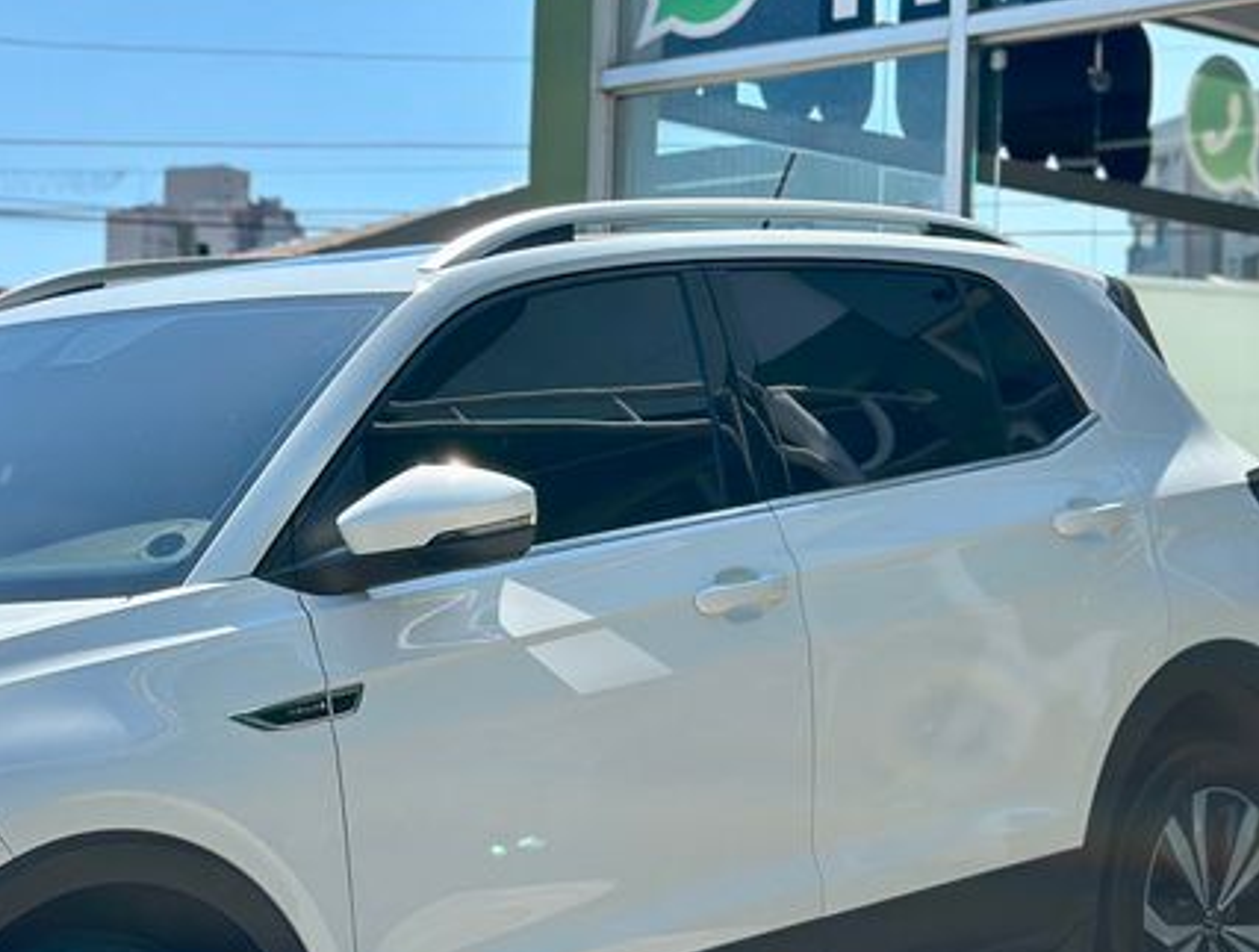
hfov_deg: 18.1
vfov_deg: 13.9
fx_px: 3904
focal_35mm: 107
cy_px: 690
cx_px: 164
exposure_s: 1/2890
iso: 100
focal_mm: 6.86
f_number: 1.78
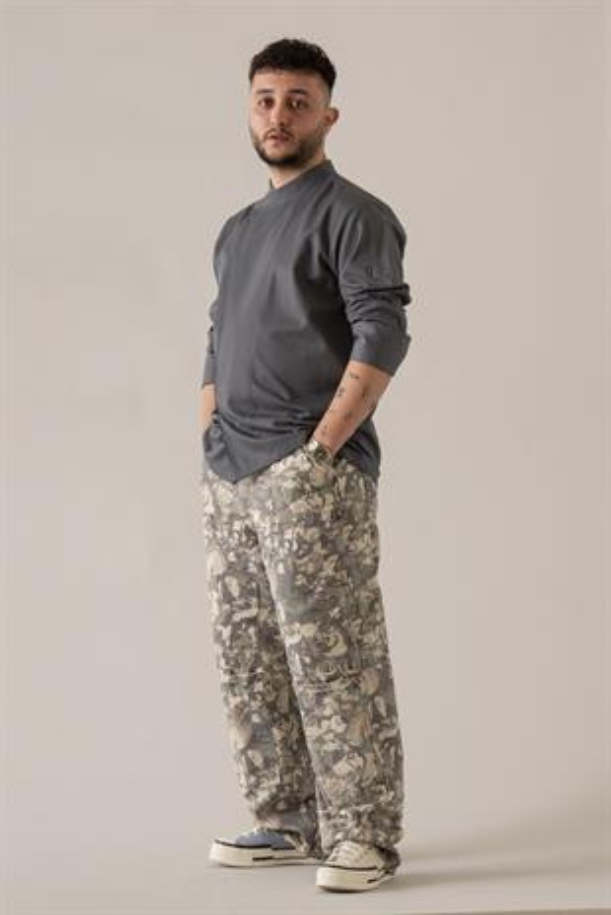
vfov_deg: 18.2
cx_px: 306
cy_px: 458
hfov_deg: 12.3
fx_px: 2847
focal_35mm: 112
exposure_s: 1/160
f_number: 11
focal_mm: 112
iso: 320
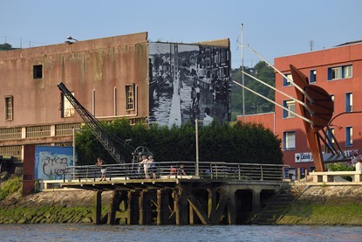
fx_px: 1680
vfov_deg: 8.2
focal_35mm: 167
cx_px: 181
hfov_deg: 12.3
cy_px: 121
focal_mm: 165
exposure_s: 1/800
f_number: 5
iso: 200
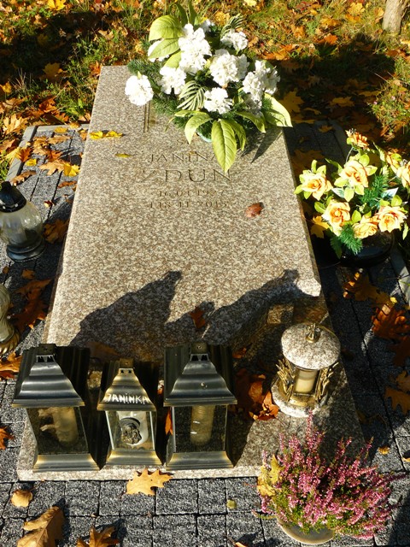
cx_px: 205
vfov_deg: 51.4
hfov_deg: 39.7
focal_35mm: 36
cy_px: 274
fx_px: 569
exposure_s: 1/250
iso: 100
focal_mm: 6
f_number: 4.5
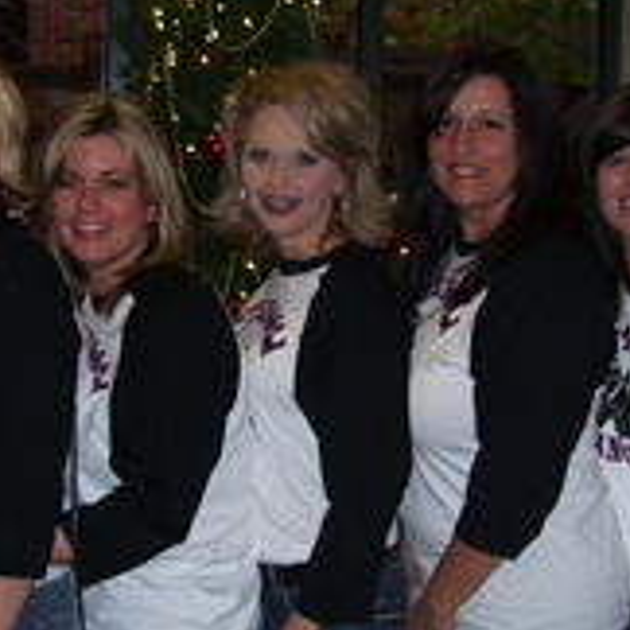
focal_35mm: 77
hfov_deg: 22.4
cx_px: 255
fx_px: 1585
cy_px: 364
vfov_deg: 22.5
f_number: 2.7
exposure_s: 1/60
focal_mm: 6
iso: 80
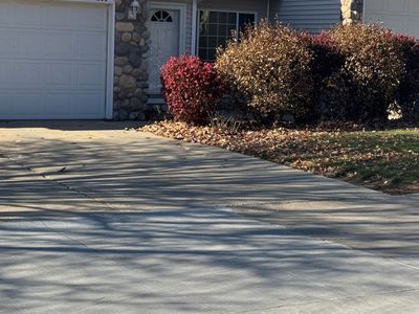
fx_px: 968
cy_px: 127
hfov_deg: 24.4
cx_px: 198
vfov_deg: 18.4
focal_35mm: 80
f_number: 1.78
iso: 64
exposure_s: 1/2611
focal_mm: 6.76
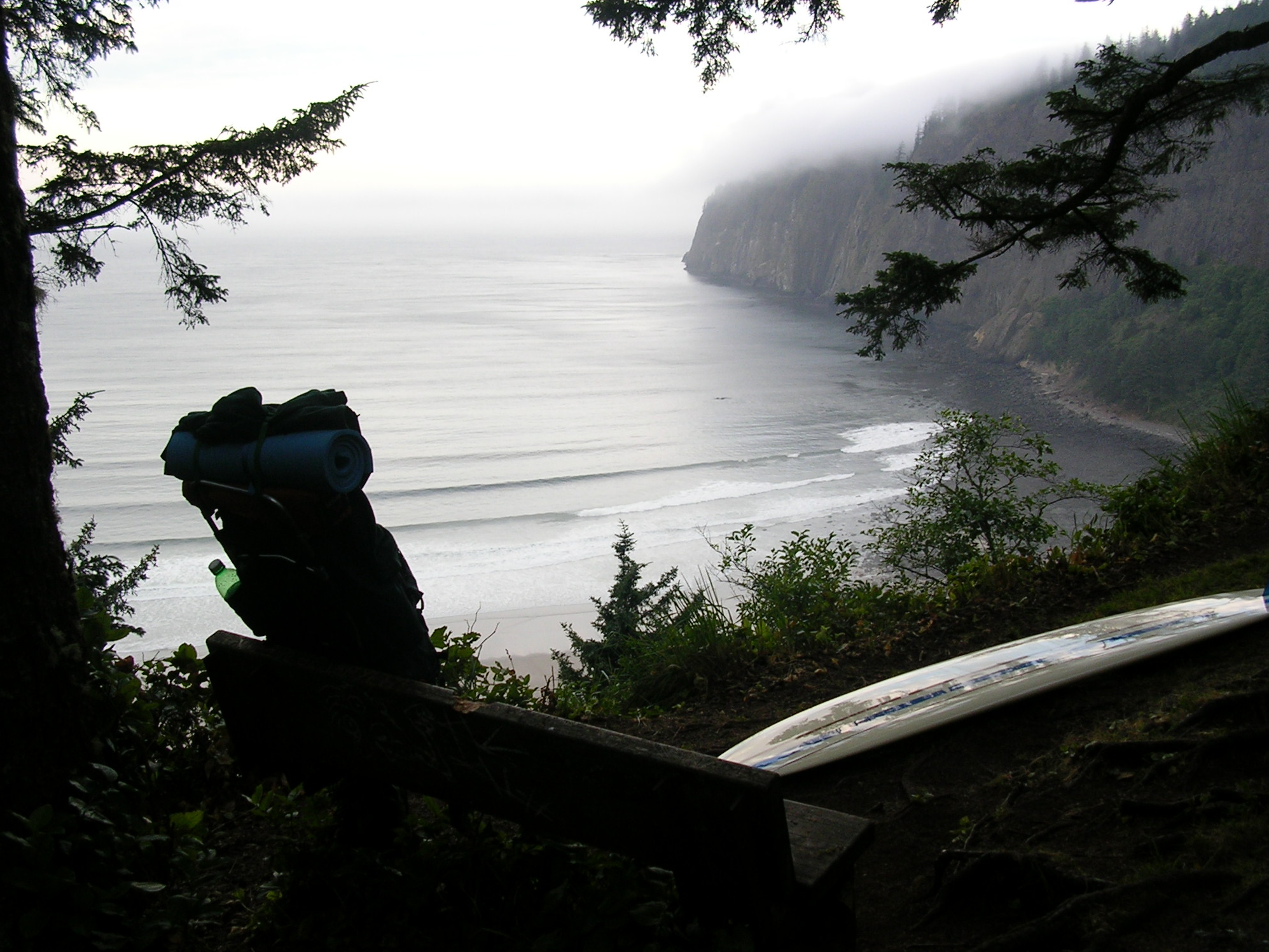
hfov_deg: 47.9
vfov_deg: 36.8
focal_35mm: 39
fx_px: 1430
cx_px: 627
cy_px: 483
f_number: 2.8
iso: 50
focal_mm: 5.8
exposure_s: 1/72.1
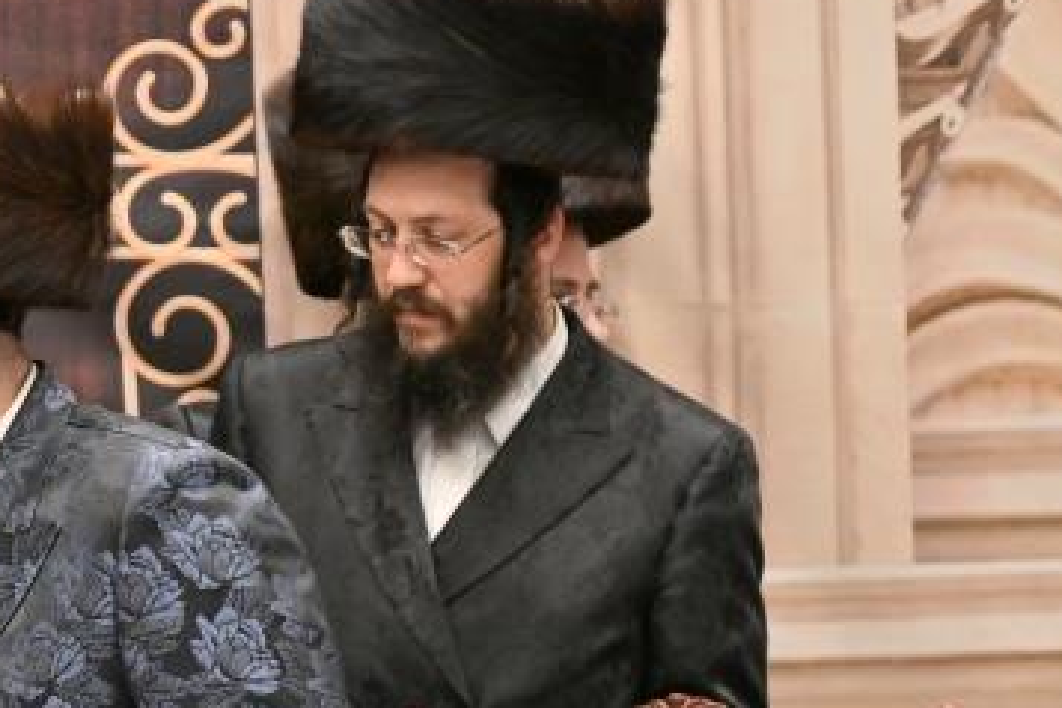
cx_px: -36
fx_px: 23421
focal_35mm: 794
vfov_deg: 1.7
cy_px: 589
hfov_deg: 2.6
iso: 320
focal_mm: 185
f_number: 2.8
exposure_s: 1/400
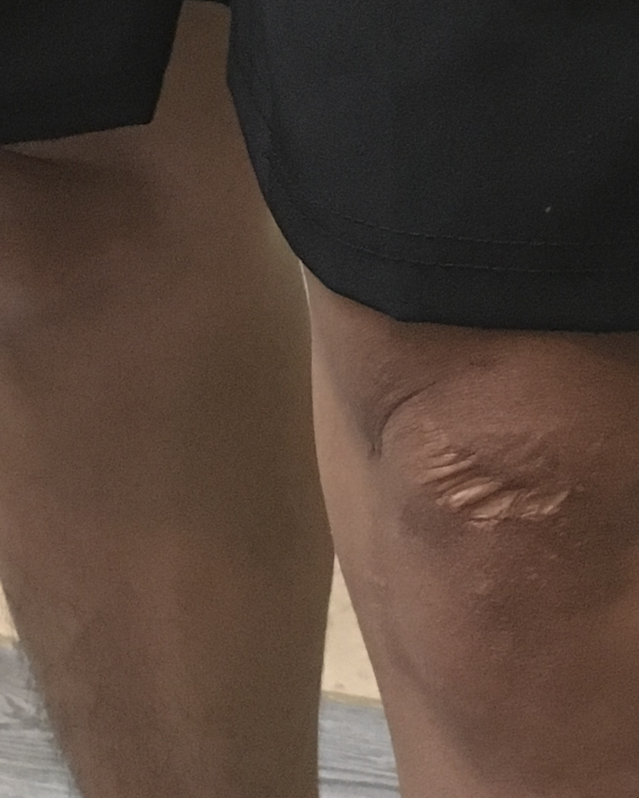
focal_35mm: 95
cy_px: -439
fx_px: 2246
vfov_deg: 17.8
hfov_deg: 15.8
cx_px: 703
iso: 250
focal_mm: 4.15
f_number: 2.2
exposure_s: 1/17
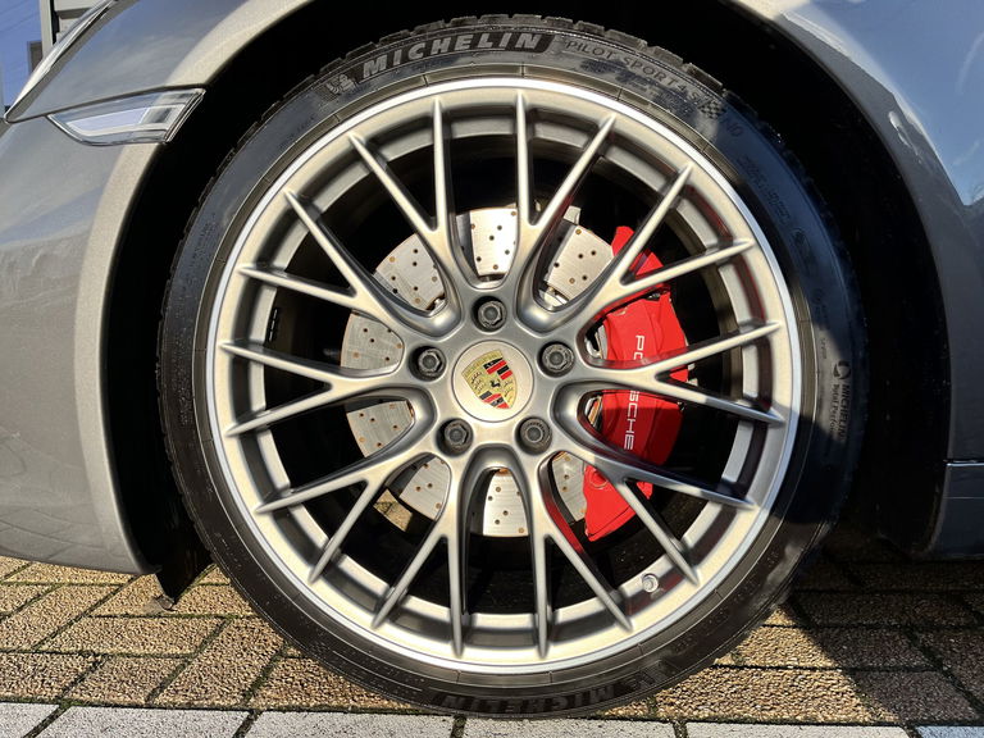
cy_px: 369
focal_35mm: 26
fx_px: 739
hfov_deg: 67.3
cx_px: 492
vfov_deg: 53.1
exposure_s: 1/1580
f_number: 1.6
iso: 50
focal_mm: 5.1
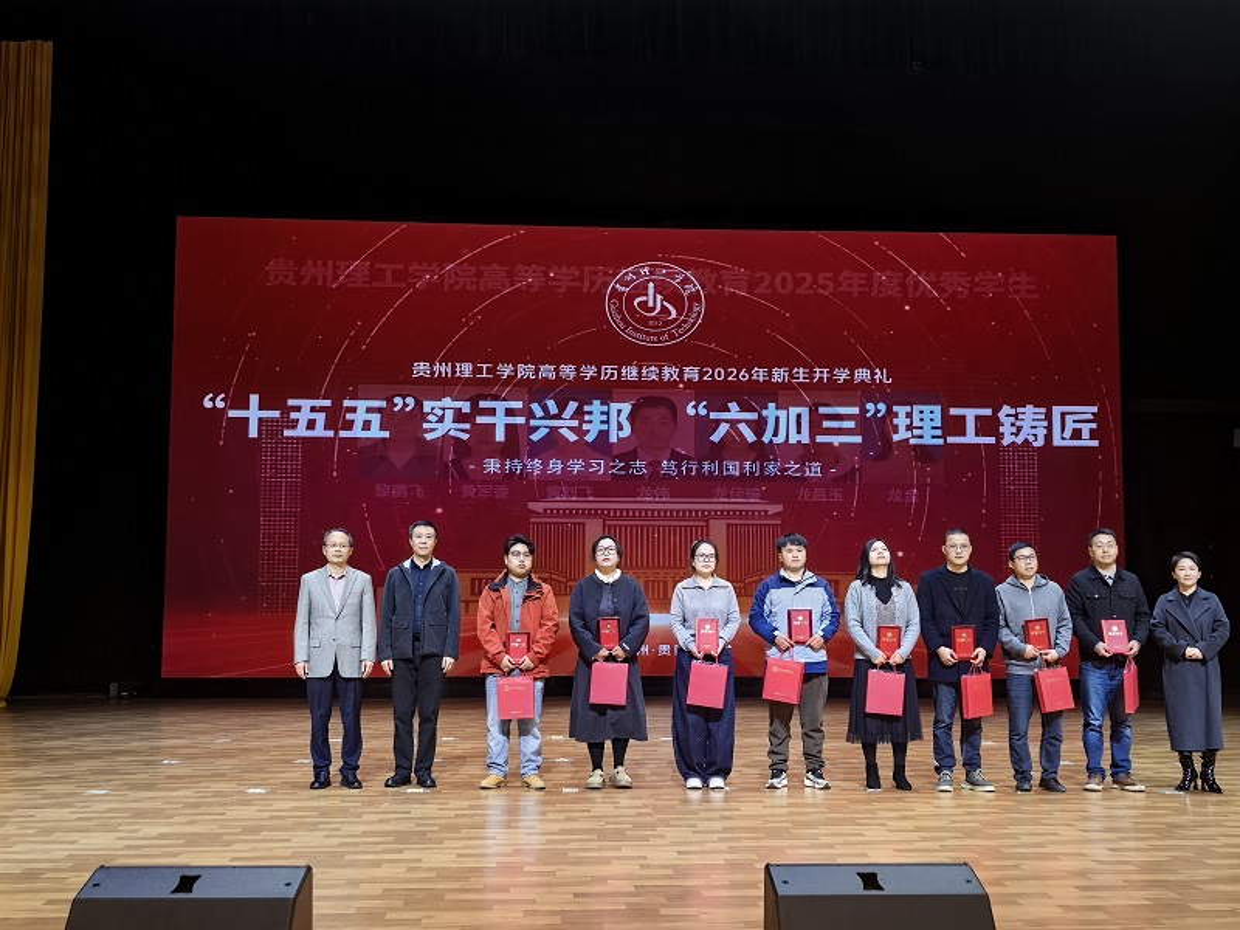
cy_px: 465
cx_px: 620
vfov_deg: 35.1
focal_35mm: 41
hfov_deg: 45.8
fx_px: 1469
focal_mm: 6.98
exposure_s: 1/110
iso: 125
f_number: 1.4
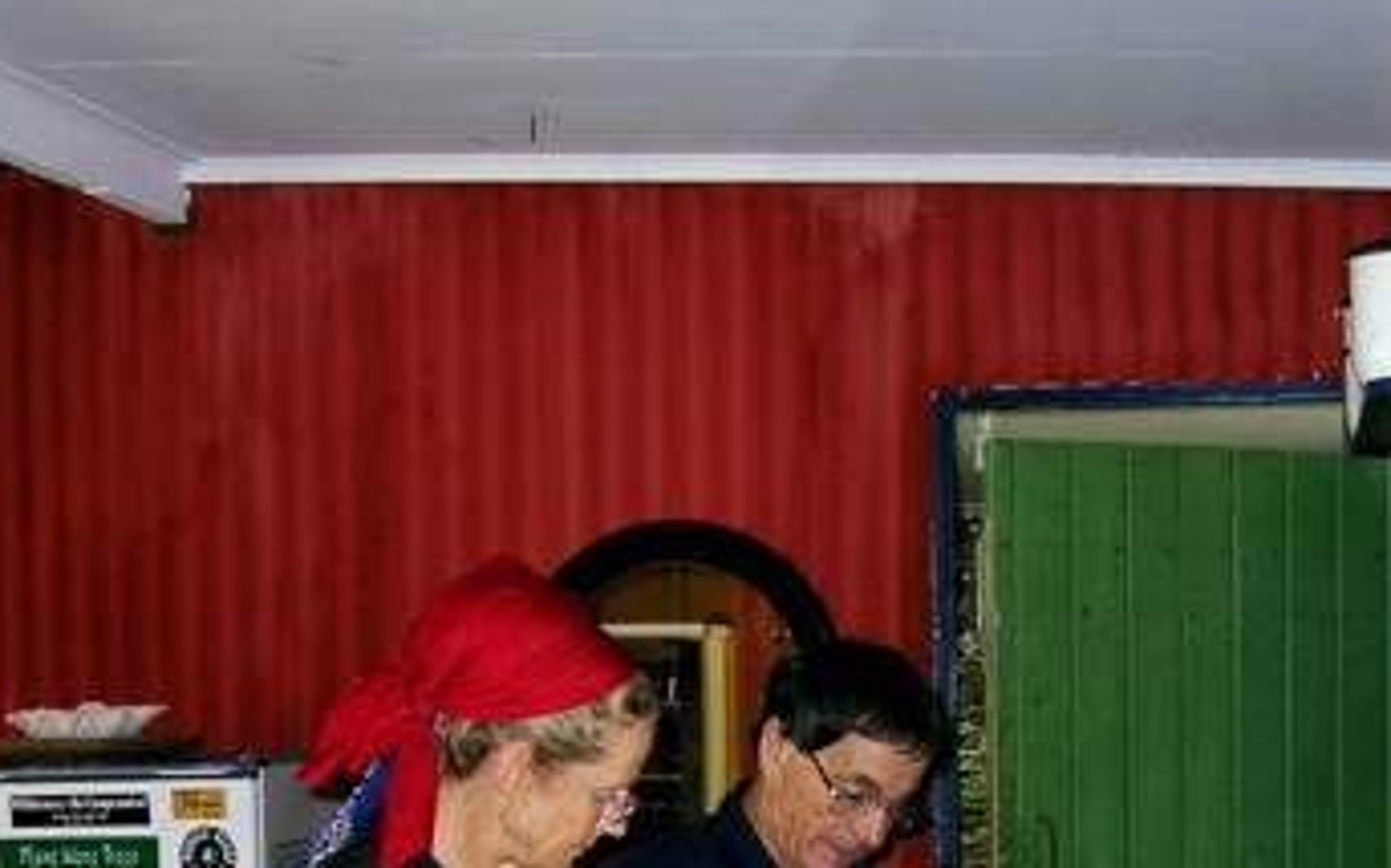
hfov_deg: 28.9
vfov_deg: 17.7
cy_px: 933
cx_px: 852
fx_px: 2690
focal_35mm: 71
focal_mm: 6
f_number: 2.7
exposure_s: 1/60.1
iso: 50
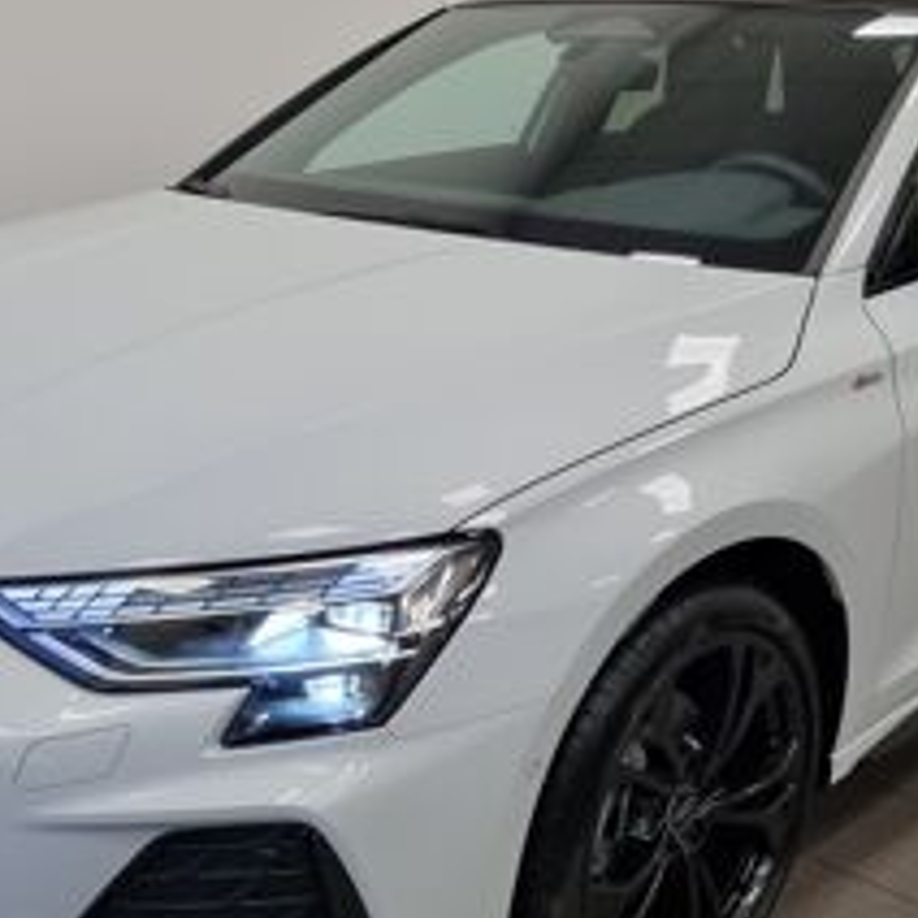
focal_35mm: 52
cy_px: 489
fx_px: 1560
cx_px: 476
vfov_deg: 32.8
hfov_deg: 32.8
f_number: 1.8
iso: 160
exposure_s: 1/100
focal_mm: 5.4
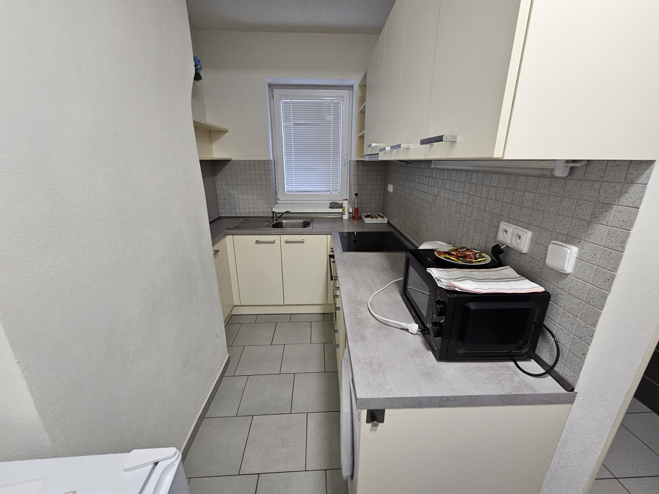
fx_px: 247
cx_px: 330
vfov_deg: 89.9
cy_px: 247
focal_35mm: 13
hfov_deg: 106.2
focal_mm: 2.2
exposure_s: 1/30
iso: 320
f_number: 2.2
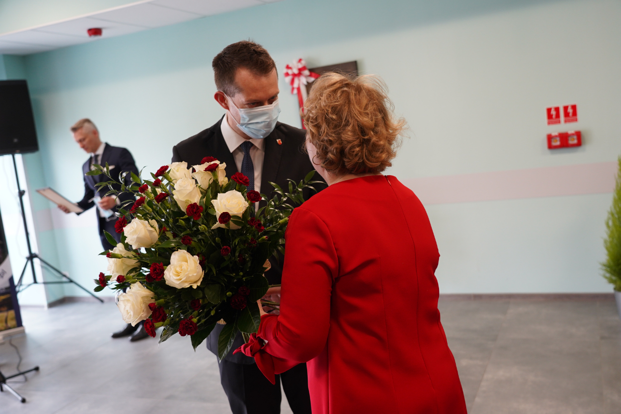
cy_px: 207
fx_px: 587
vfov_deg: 38.9
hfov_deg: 55.8
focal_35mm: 34
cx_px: 310
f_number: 4
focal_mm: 34
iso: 1000
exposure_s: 1/160
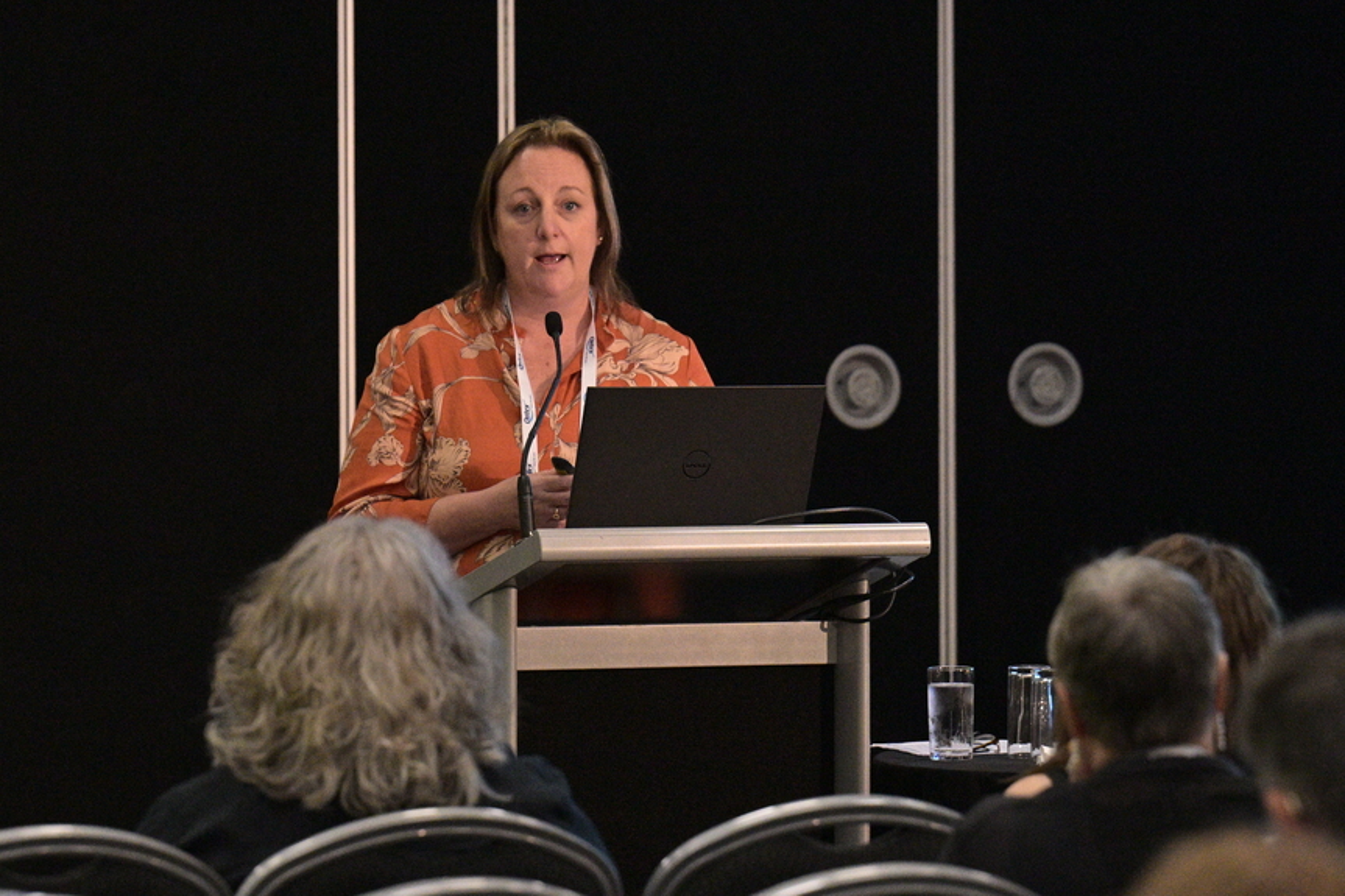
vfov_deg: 6.1
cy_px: 448
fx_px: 8404
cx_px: 672
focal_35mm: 225
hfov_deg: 9.2
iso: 4000
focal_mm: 150
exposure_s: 1/250
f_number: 4
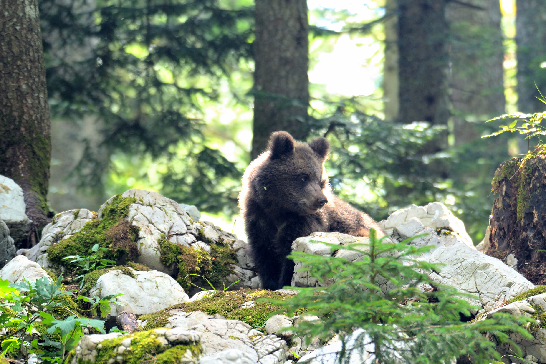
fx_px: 5460
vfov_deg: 3.8
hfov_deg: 5.7
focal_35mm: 360
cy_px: 182
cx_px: 273
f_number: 5.6
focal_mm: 240
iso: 400
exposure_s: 1/60
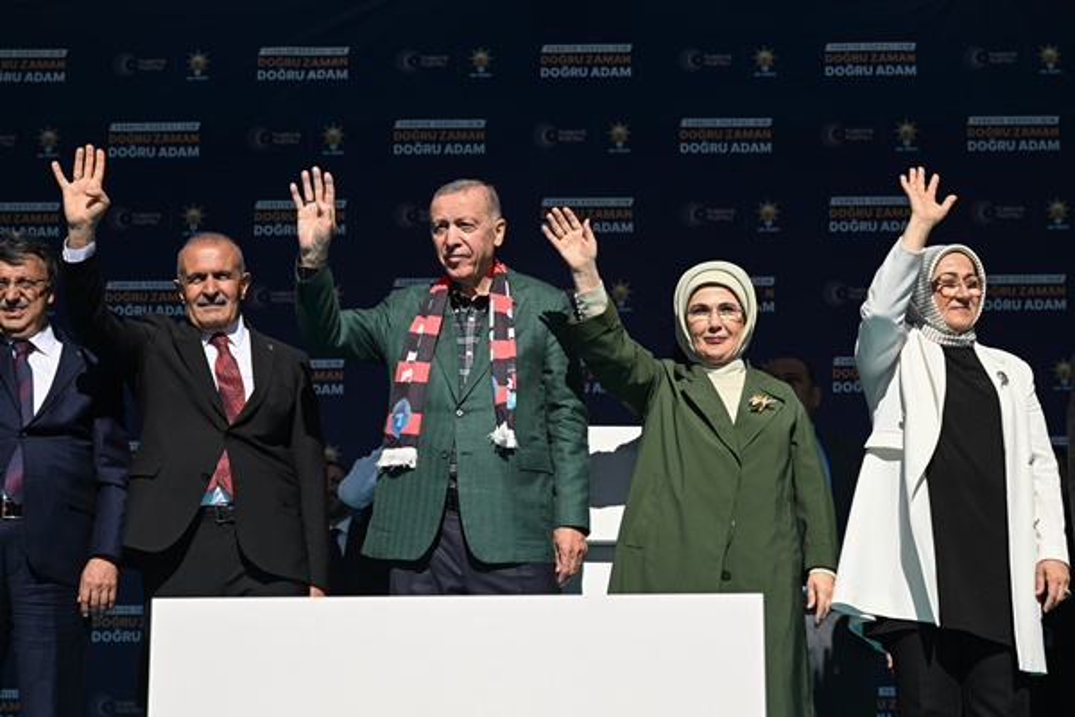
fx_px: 2090
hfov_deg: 28.8
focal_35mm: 70
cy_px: 358
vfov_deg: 19.5
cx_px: 538
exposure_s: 1/800
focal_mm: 70
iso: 100
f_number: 5.6
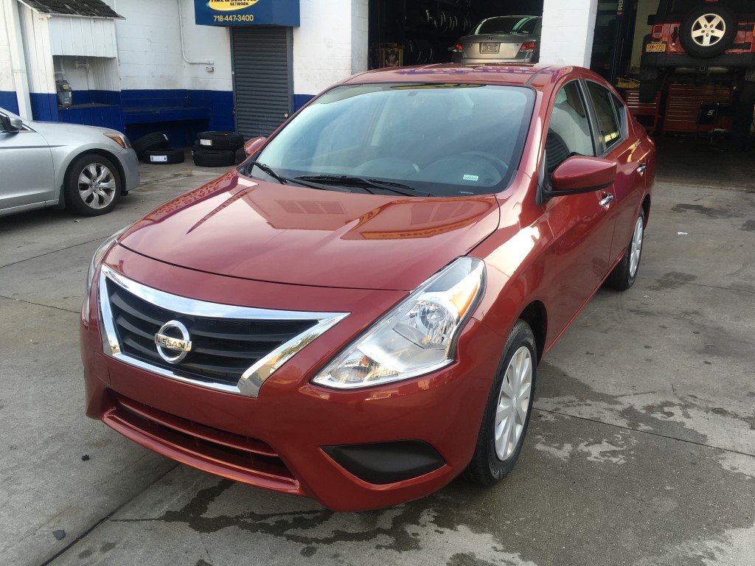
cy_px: 283
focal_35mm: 29
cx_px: 378
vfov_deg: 48.2
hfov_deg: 61.7
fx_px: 633
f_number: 2.2
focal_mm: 4.15
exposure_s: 1/191
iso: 25
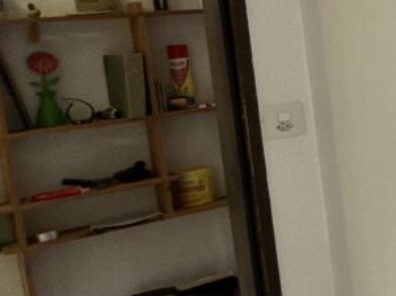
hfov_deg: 17.9
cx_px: 827
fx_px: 743
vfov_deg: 22.2
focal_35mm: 65
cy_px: 54
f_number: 2.2
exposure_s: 1/100
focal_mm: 2.22
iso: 320
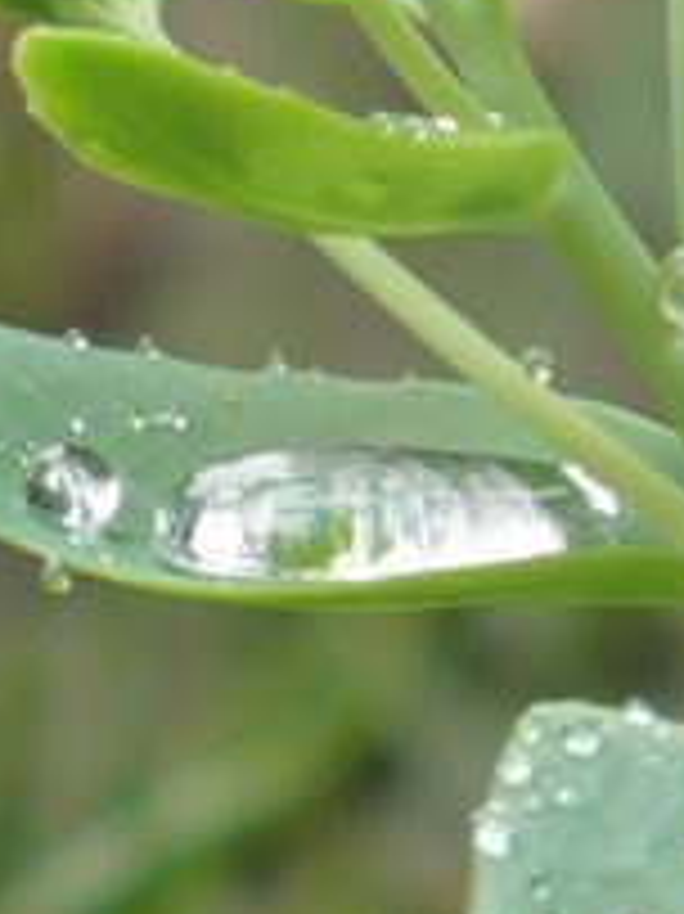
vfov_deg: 1.5
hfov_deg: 1.1
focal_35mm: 1326
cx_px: 459
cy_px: 293
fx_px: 34972
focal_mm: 75
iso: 200
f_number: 5.4
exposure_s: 1/80
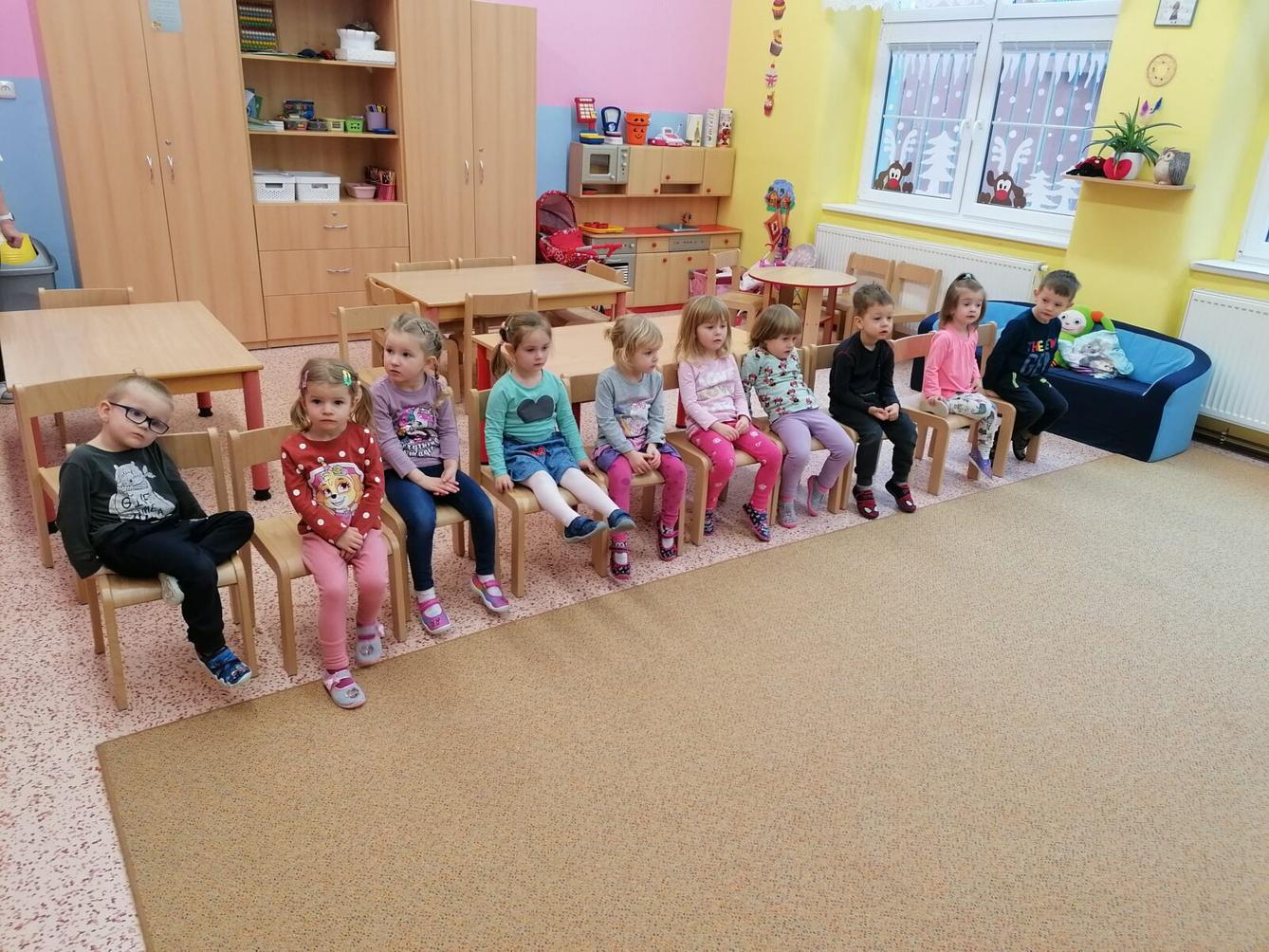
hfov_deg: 65.3
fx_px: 990
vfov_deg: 51.4
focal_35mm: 27
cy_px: 476
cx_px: 634
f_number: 1.8
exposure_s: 1/50
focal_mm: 4.75
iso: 125
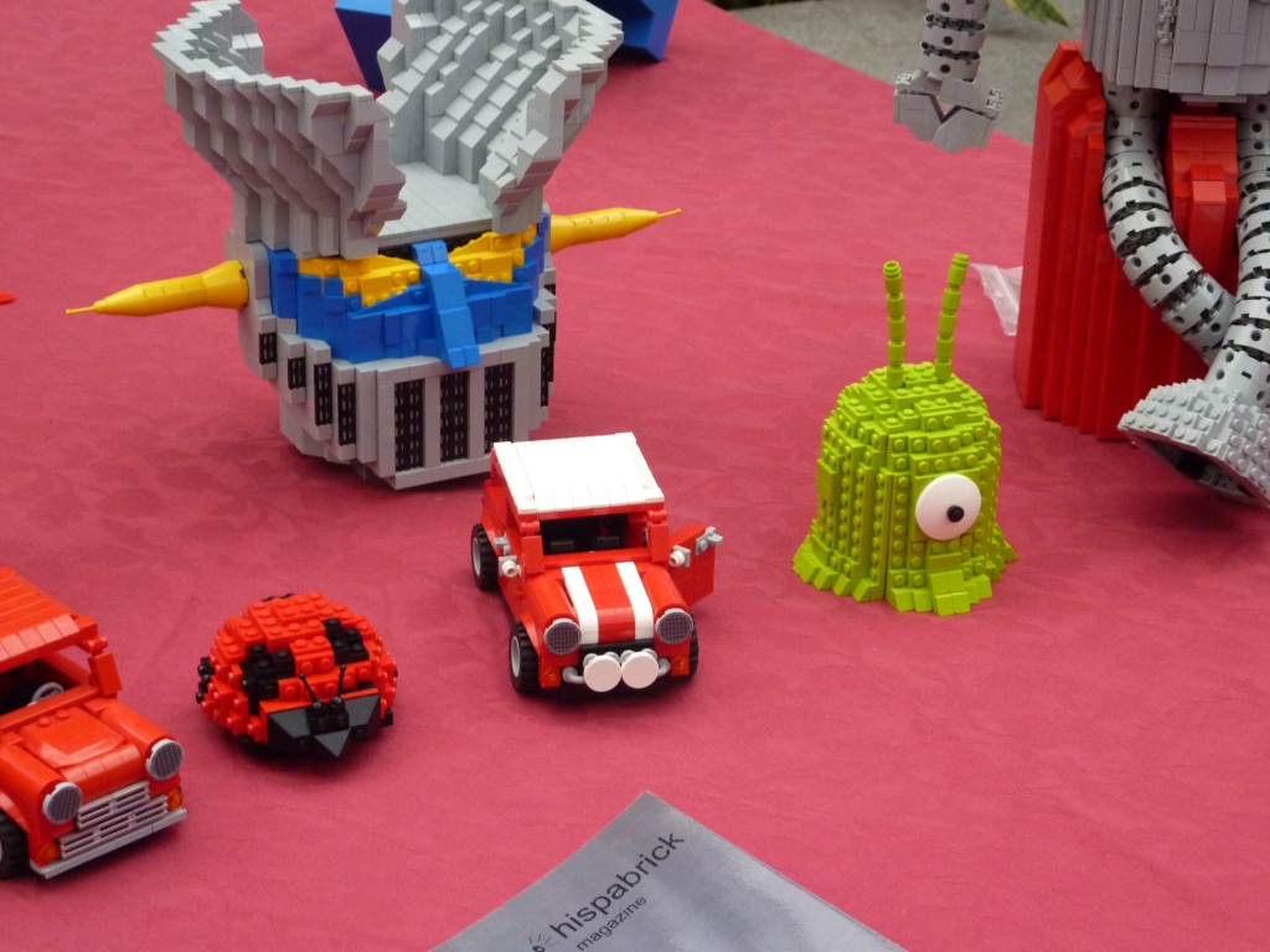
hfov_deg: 27.0
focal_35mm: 72
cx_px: 635
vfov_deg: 20.4
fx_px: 2642
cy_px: 476
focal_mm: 11.9
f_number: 4.1
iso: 400
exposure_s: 1/40
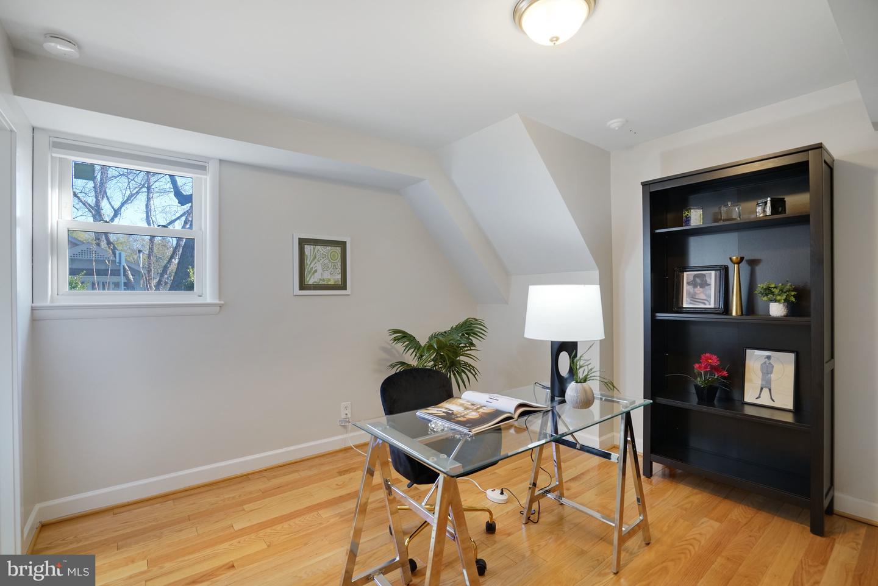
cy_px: 293
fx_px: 390
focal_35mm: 16
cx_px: 439
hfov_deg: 96.7
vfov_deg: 73.8
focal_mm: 16
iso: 1250
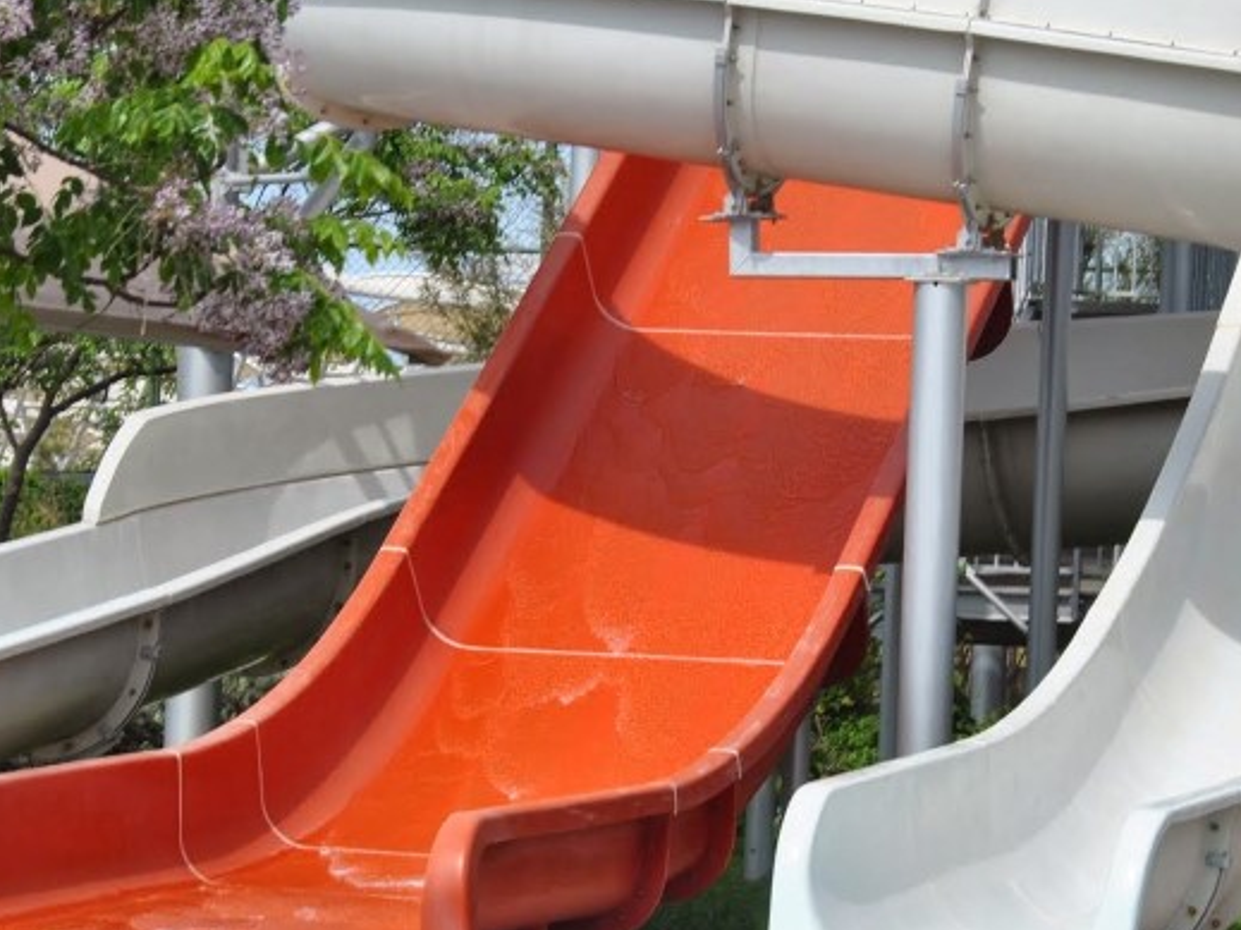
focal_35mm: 166
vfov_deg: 8.9
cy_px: 524
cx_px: 625
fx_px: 5950
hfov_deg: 11.9
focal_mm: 52
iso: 100
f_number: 8
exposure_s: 1/250
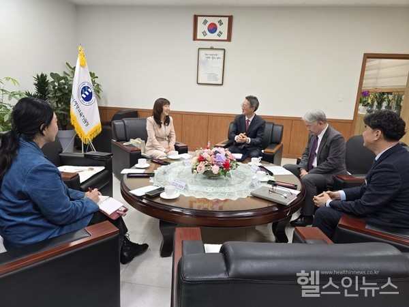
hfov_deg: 73.9
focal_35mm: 23
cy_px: 154
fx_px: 272
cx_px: 204
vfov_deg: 58.9
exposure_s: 1/120
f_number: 1.7
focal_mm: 6.3
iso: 200
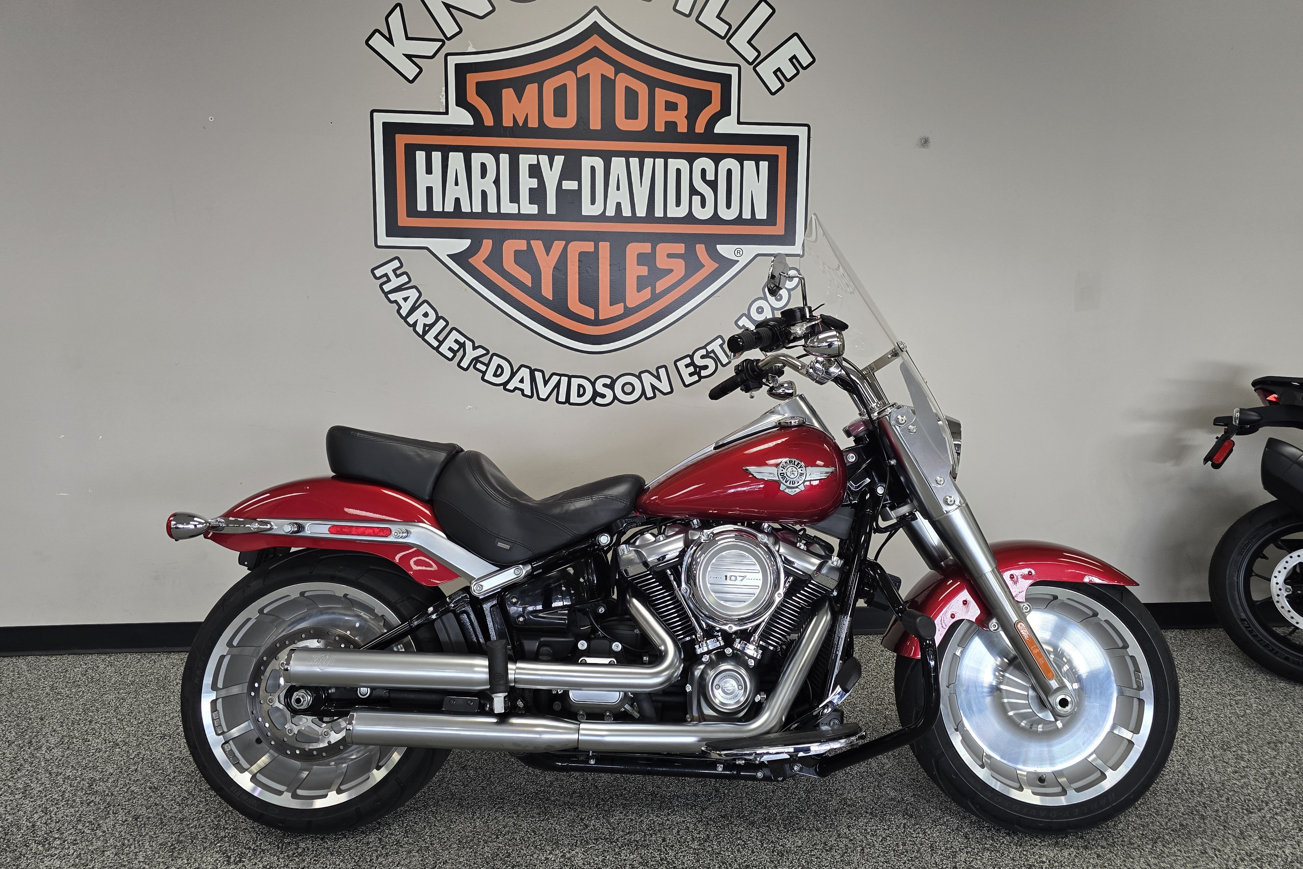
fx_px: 869
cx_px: 653
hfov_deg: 73.7
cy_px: 409
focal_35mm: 24
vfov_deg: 53.1
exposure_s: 1/120
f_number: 1.7
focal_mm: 6.3
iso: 160
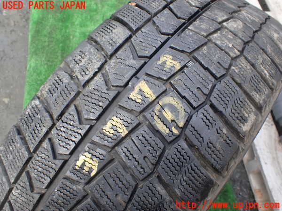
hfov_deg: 60.0
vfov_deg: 46.8
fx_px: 244
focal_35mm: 30
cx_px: 141
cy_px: 106
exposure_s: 1/200
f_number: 3.2
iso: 100
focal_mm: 5.4
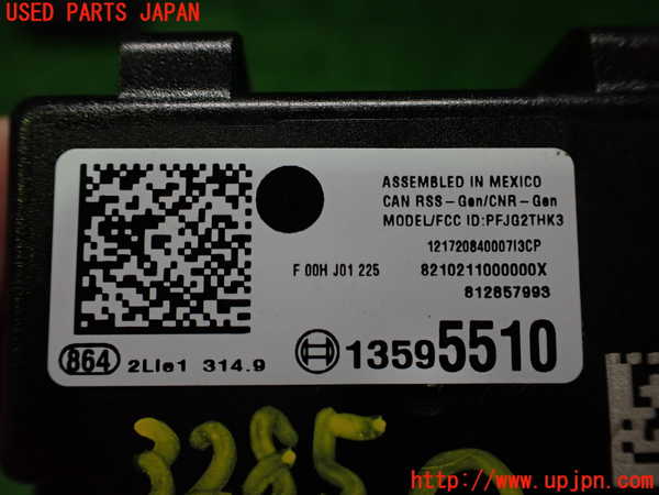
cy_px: 248
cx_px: 330
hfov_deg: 60.0
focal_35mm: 30
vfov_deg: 46.8
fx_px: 571
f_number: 2.3
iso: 400
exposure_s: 1/125
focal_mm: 5.4
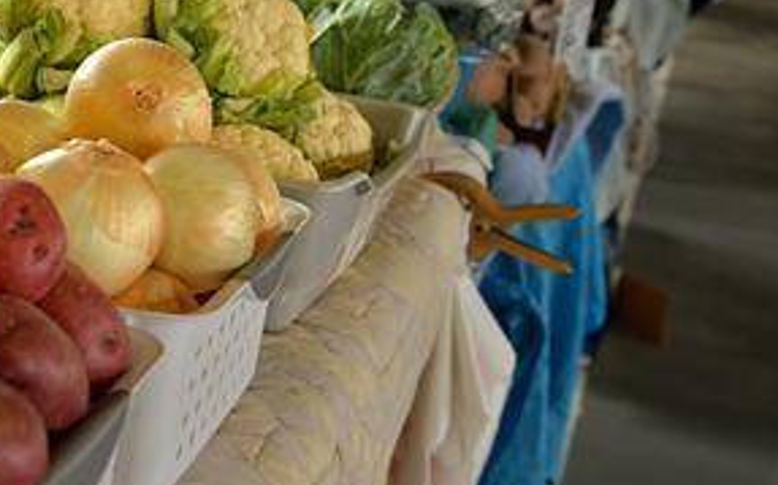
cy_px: 70
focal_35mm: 75
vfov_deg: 17.2
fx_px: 1589
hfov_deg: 26.9
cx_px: 133
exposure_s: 1/100
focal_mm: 44
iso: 400
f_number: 5.6
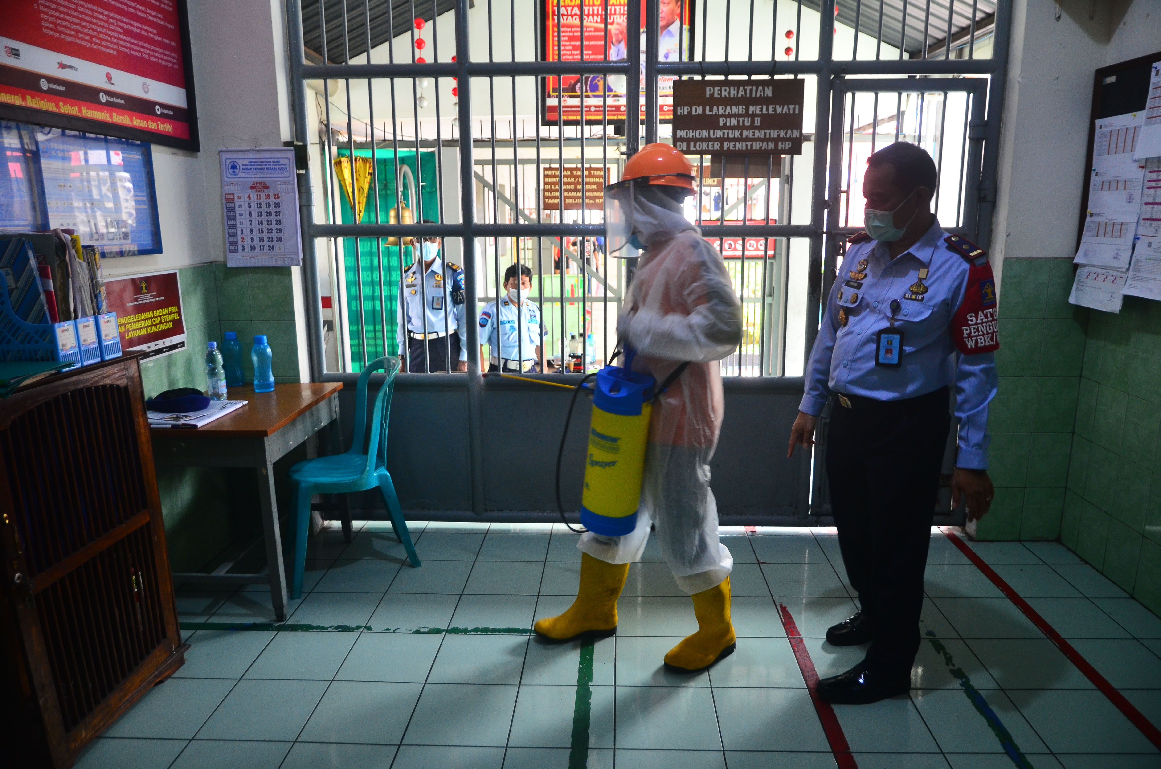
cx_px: 580
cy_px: 384
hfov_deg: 73.9
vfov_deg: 52.9
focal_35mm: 24
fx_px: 772
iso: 560
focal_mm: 16
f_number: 3.5
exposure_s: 1/45
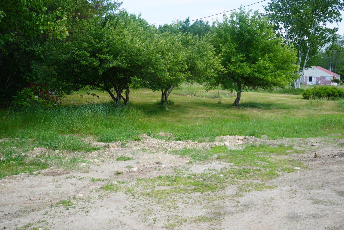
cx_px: 172
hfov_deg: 46.4
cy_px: 115
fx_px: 402
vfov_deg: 31.9
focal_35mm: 42
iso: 100
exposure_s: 1/250
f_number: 5.6
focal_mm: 28
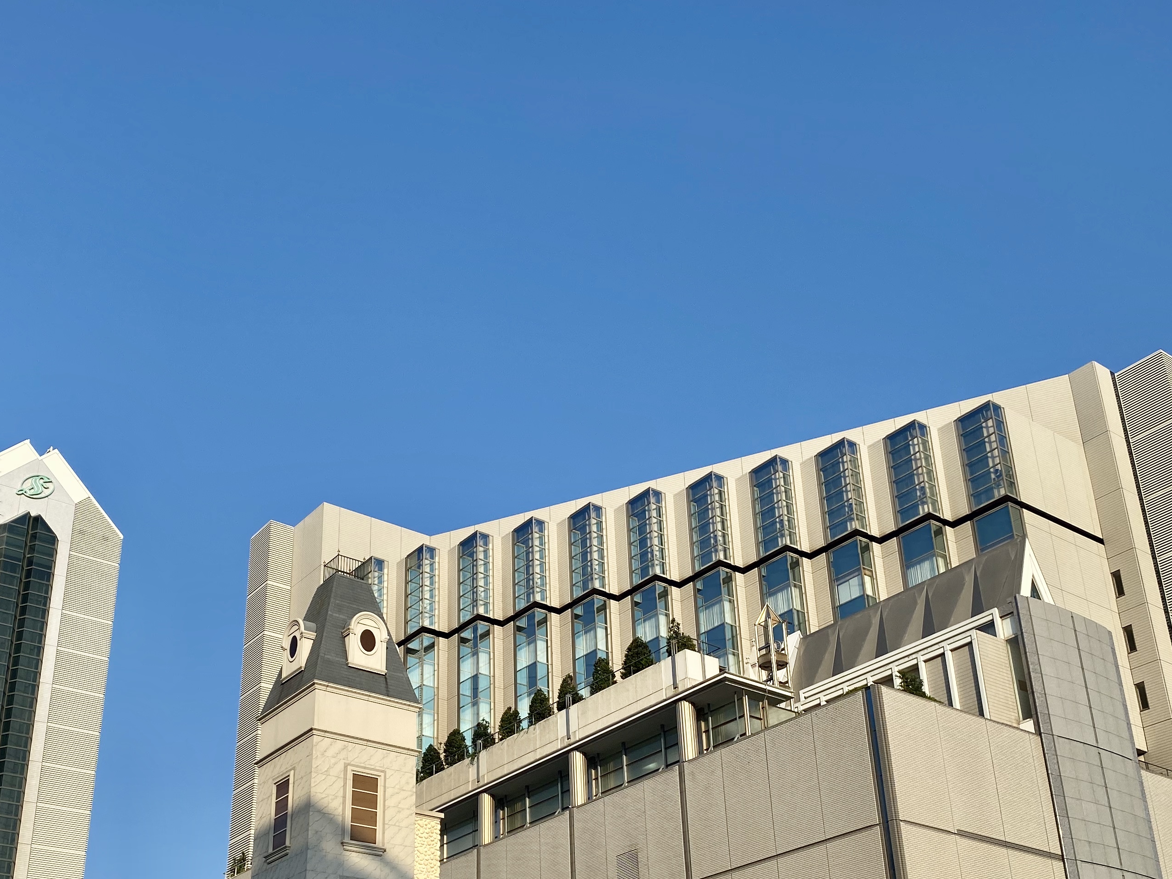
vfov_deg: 34.4
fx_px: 1388
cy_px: 655
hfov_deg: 45.7
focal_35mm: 41
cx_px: 525
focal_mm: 4.25
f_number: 1.8
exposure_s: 1/2571
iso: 32
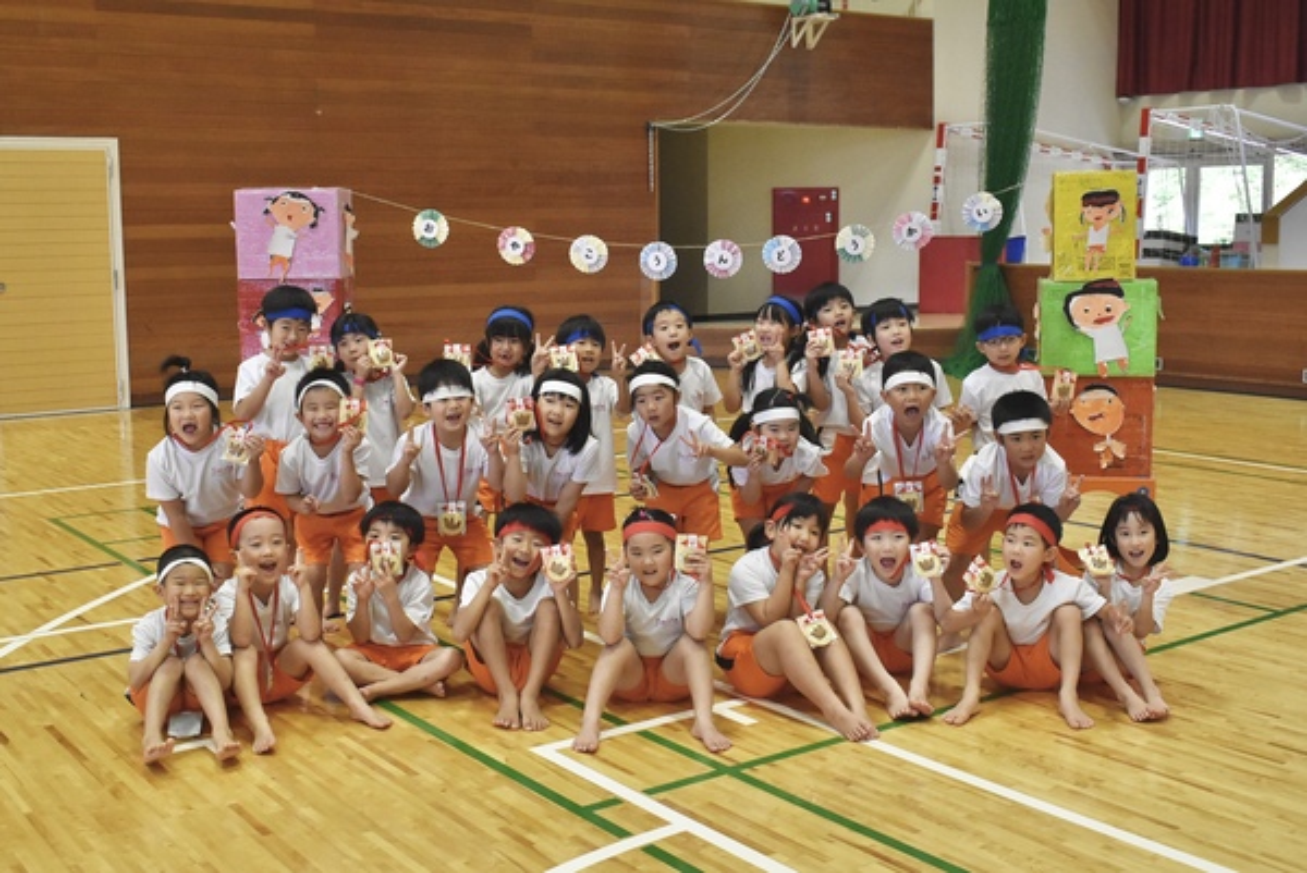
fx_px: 1362
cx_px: 654
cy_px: 436
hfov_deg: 51.3
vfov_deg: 35.5
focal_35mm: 38
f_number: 5.6
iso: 2500
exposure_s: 1/500
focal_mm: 25
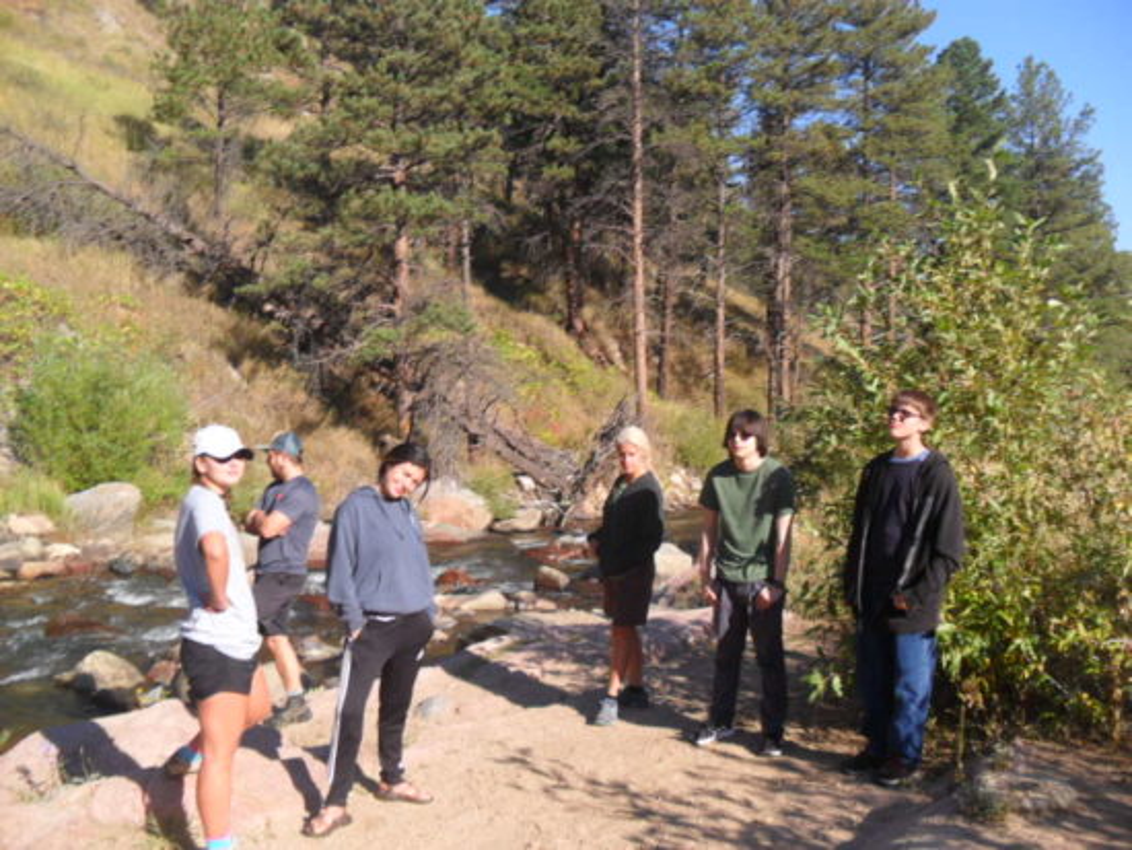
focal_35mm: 35
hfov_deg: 52.6
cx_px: 566
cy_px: 425
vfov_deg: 40.7
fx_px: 1145
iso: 80
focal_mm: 6.3
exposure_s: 1/180
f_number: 7.6
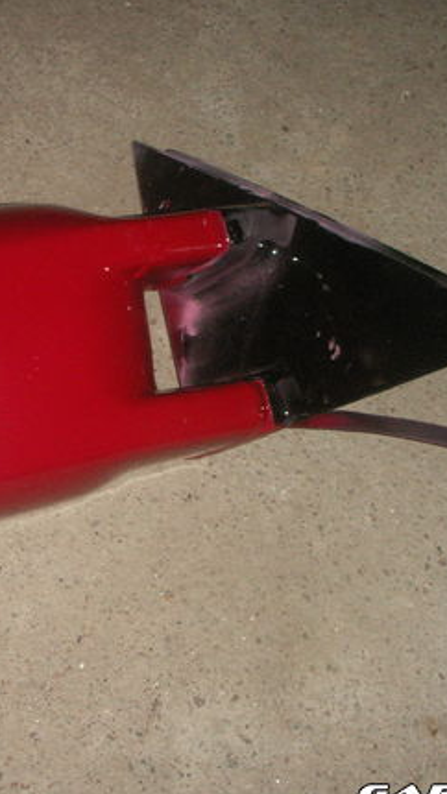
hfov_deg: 19.8
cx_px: 83
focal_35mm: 60
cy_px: 369
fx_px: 1264
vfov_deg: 34.9
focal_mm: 7.7
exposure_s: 1/40
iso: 160
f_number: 7.1
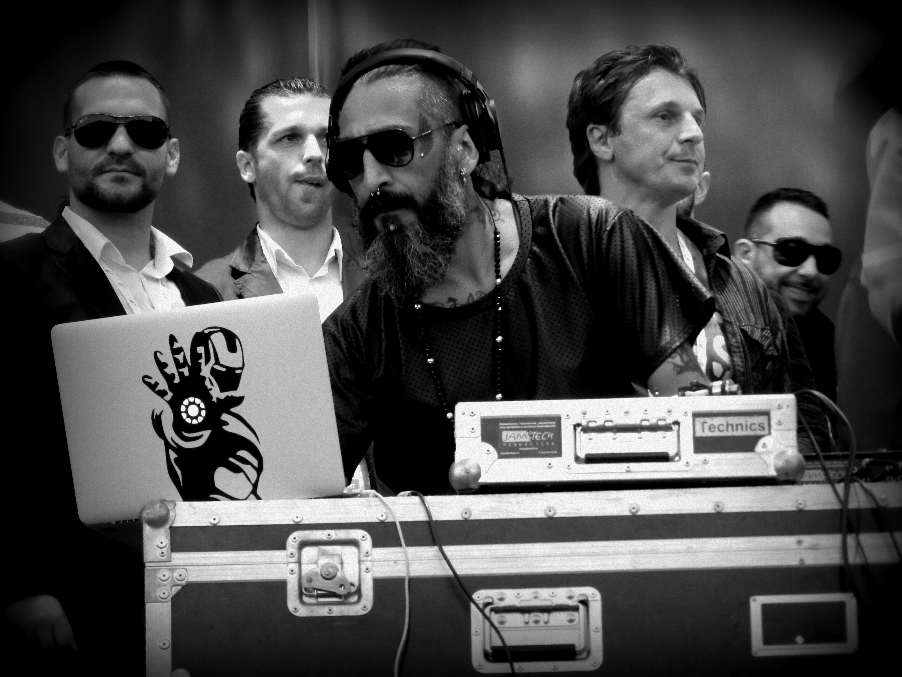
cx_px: 451
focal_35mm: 191
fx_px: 4977
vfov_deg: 7.8
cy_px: 338
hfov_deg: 10.4
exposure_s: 1/25
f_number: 5.5
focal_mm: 34
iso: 400
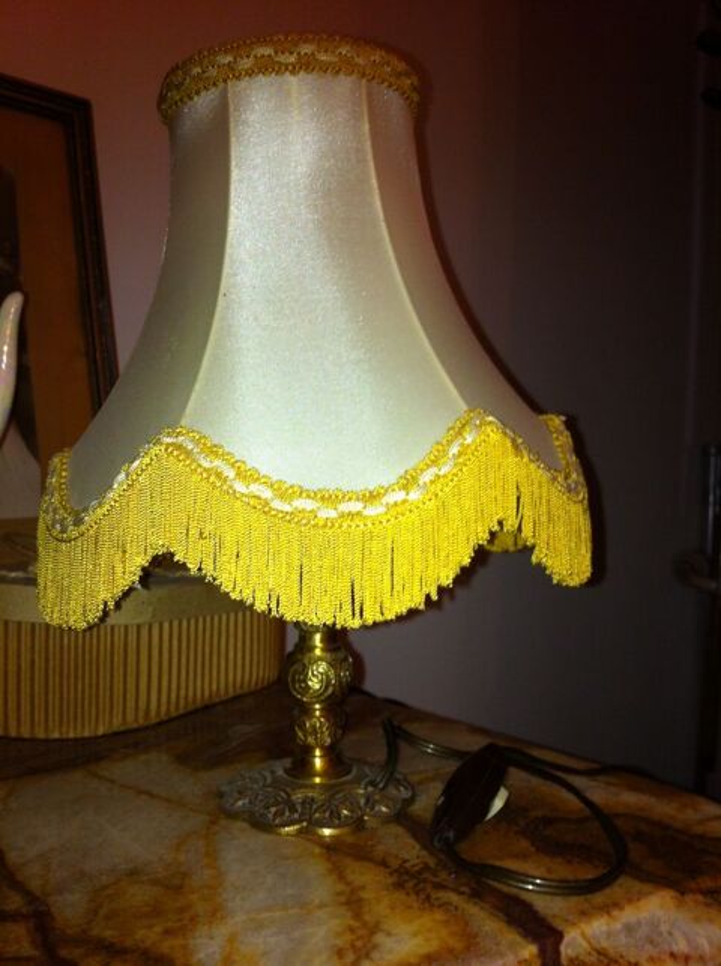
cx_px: 360
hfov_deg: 40.6
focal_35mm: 35
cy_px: 483
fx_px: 975
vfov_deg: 52.7
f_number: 2.8
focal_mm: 3.85
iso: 80
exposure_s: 1/33
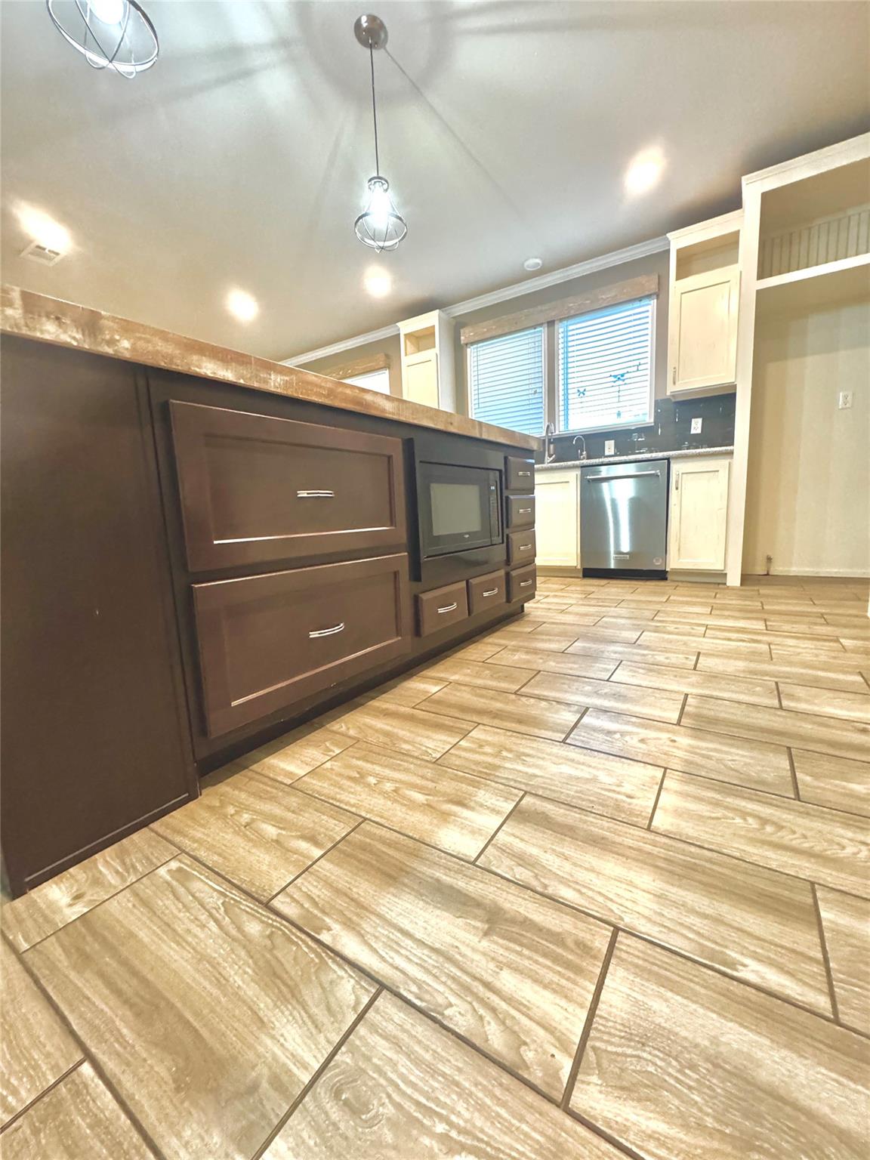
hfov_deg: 85.7
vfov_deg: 102.1
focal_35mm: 14
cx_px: 435
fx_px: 469
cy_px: 580
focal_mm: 2.22
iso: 800
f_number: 2.2
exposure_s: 1/60
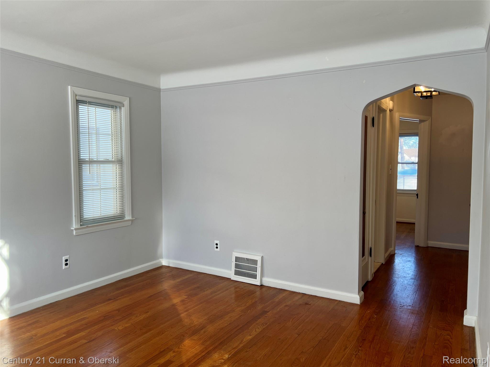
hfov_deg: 67.3
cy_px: 184
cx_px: 245
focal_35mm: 26
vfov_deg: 53.1
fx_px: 368
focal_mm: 5.7
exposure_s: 1/120
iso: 40
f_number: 1.5
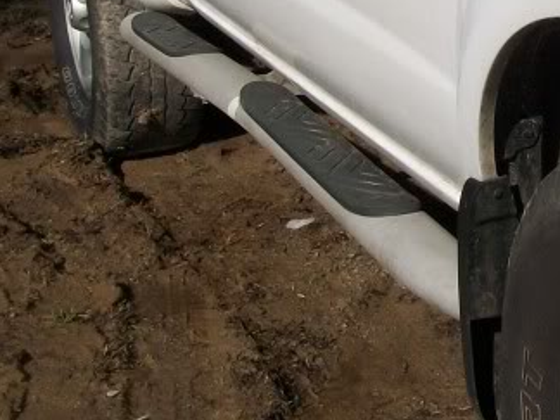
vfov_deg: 14.3
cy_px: -47
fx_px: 1634
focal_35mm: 101
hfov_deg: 19.0
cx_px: 550
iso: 80
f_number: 5.5
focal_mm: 5.7
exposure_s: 1/800
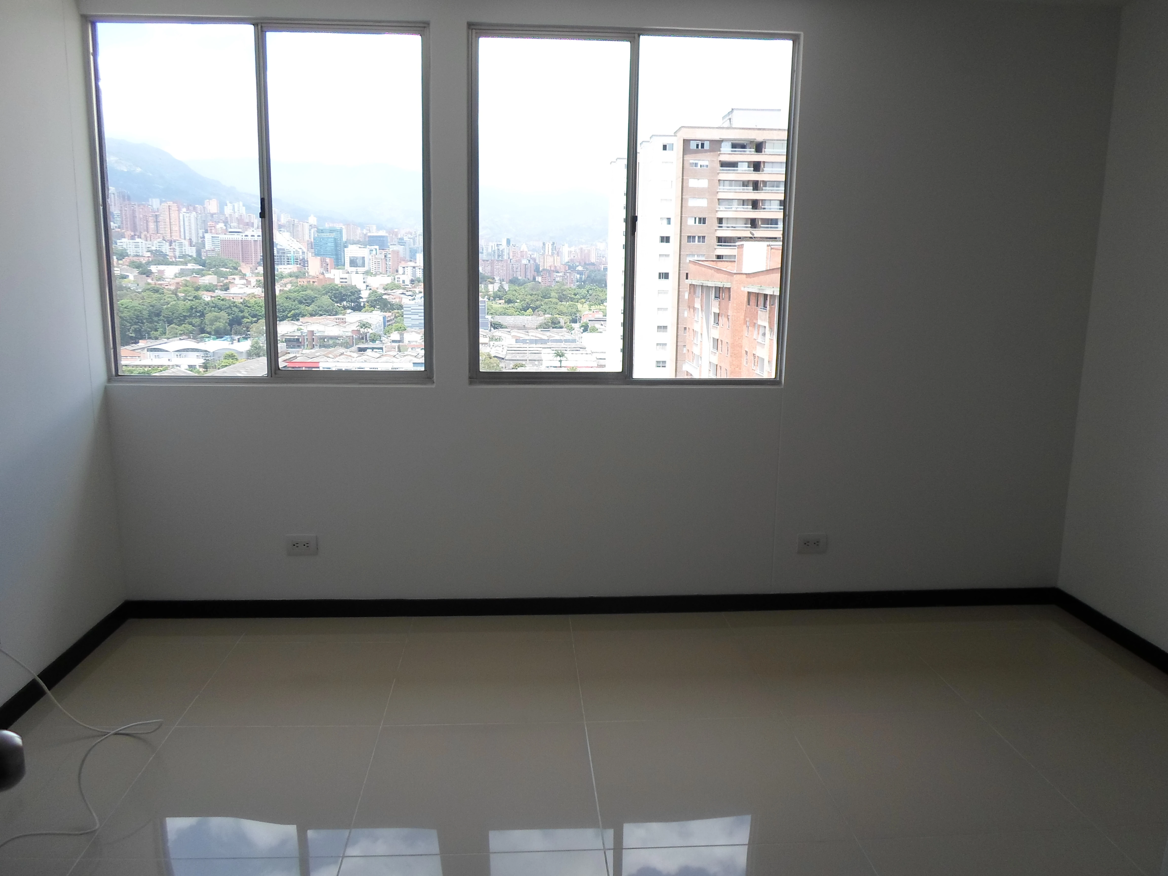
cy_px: 438
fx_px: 844
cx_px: 584
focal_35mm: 25
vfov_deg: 54.9
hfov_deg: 69.4
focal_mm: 4.5
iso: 80
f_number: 2.5
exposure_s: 1/250
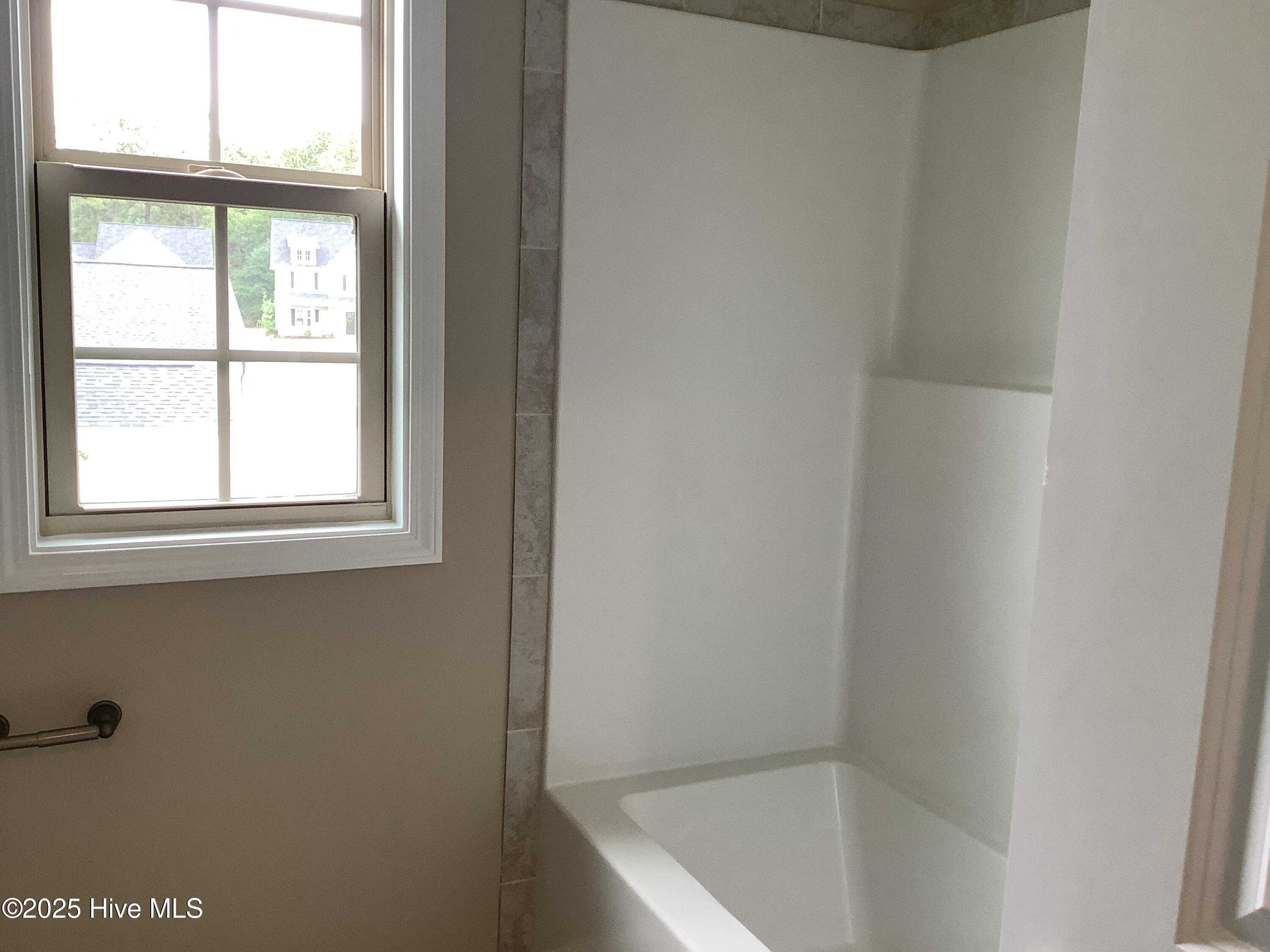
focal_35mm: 31
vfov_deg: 45.4
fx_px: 1137
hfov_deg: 58.4
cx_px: 635
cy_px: 476
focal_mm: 3.3
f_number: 2.4
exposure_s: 1/50
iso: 50
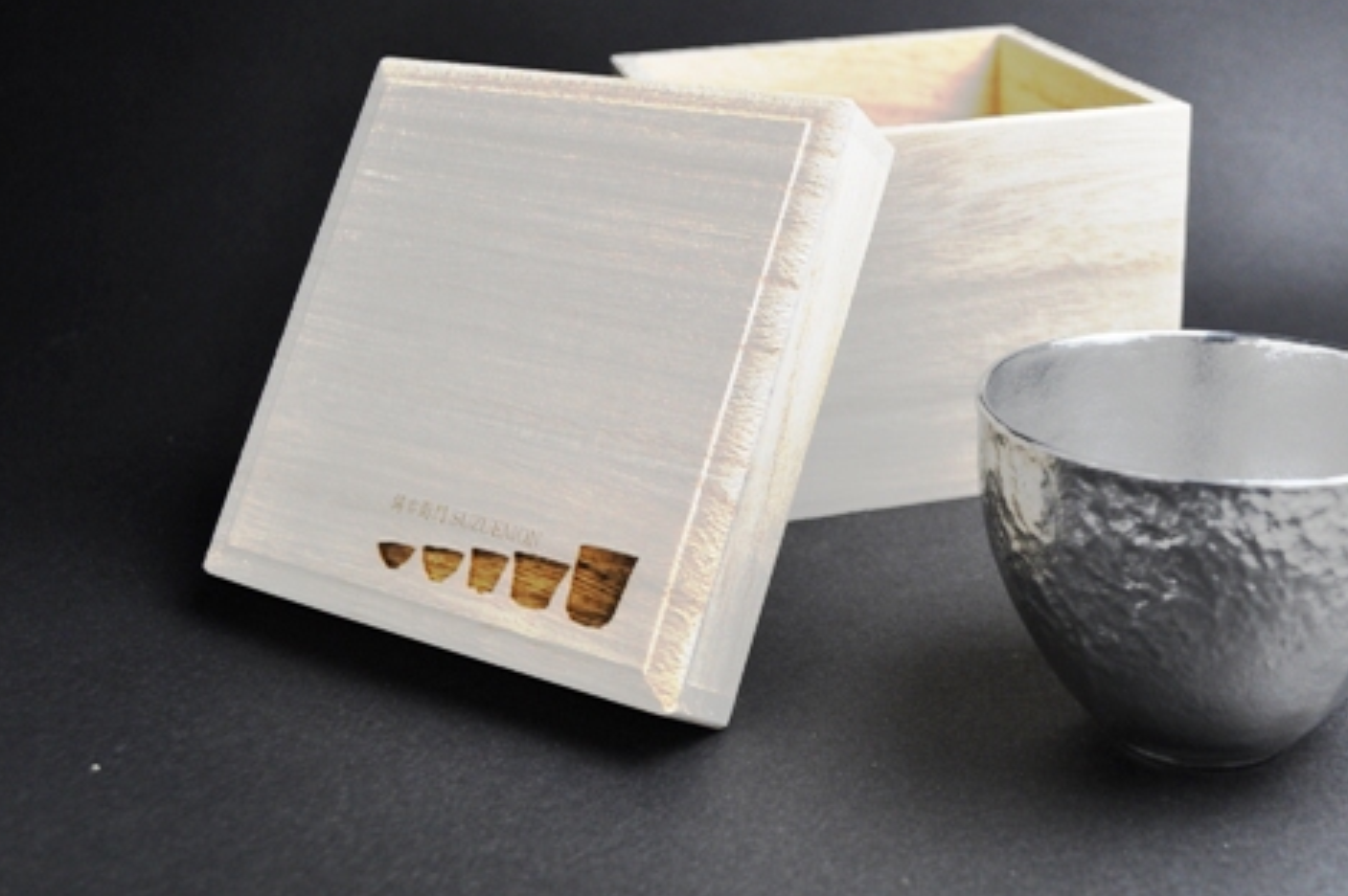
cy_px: 403
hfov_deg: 43.3
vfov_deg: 29.8
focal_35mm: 45
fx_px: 1684
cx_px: 828
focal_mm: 22
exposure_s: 1/60
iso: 560
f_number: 5.6
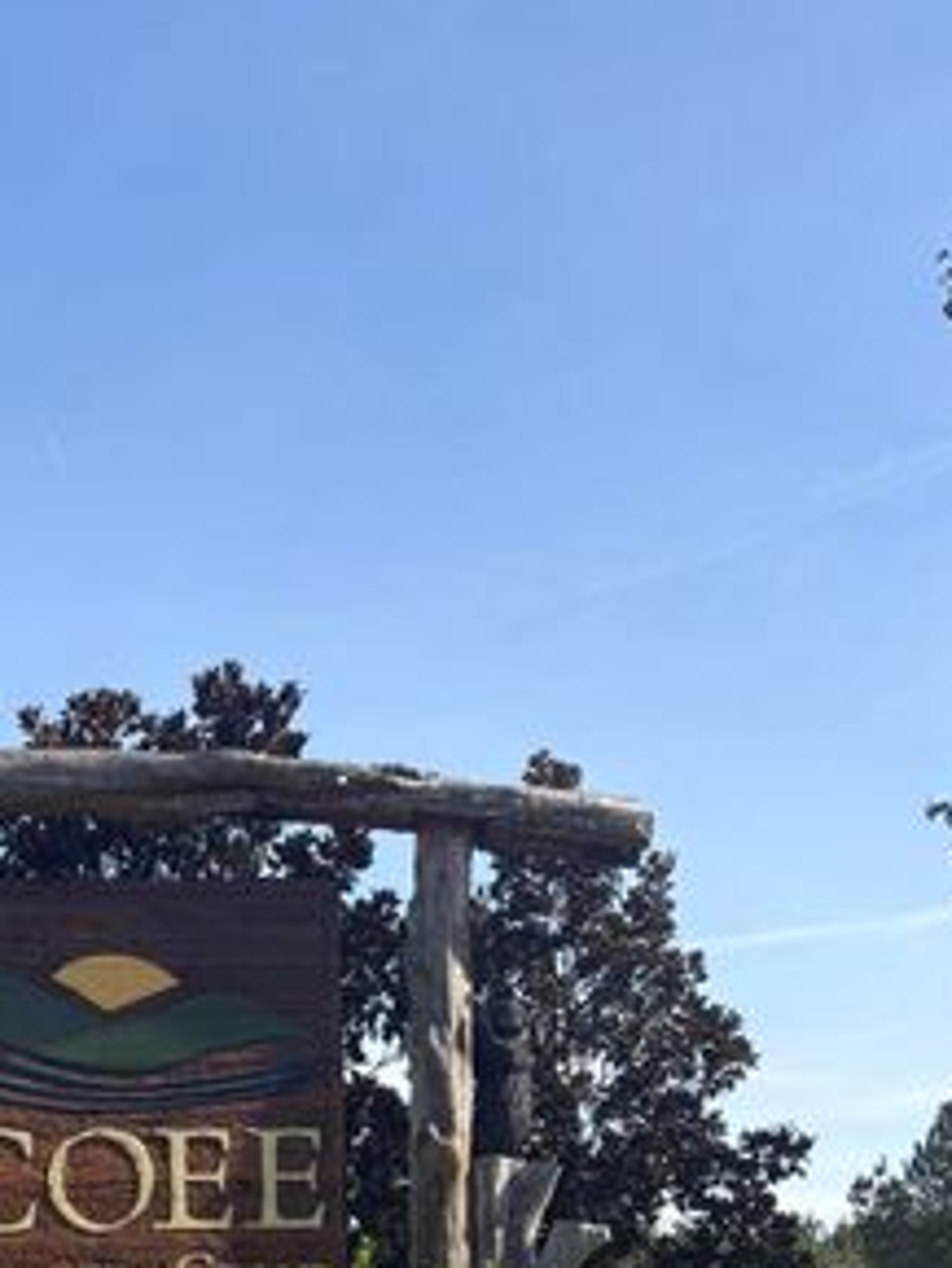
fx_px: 2199
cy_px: 1450
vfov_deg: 28.7
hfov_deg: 23.8
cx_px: 110
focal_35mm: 60
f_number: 1.6
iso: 50
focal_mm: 5.96
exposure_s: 1/1706
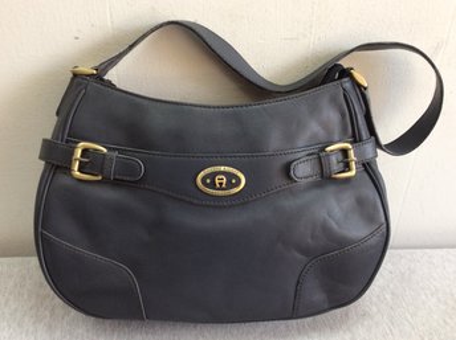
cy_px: 170
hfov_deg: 56.9
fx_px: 421
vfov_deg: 44.1
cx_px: 228
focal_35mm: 32
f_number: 2.4
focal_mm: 3.3
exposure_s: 1/30
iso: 32
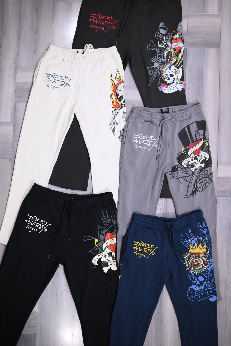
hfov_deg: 37.9
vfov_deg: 54.4
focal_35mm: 35
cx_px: 116
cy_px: 173
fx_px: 336
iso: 800
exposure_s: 1/100
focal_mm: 35
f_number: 2.5
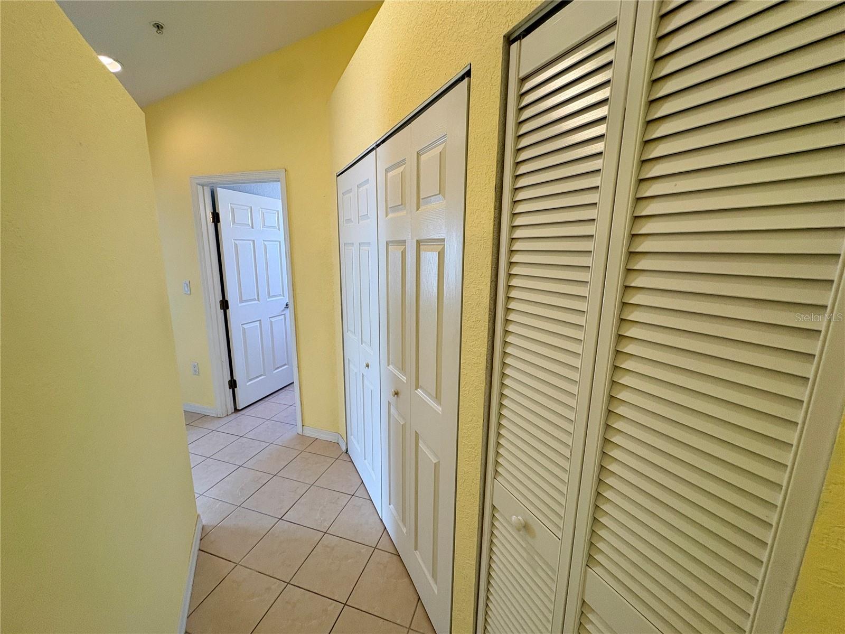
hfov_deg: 102.1
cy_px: 317
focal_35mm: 14
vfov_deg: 85.7
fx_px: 342
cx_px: 422
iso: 125
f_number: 2.2
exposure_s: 1/120
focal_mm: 2.22
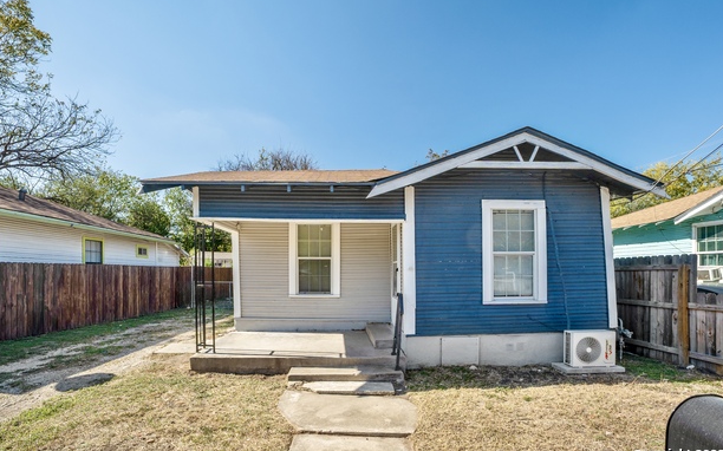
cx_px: 350
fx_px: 315
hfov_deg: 97.8
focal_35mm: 16
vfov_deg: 71.2
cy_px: 223
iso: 100
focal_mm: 10
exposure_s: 1/160
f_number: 6.3
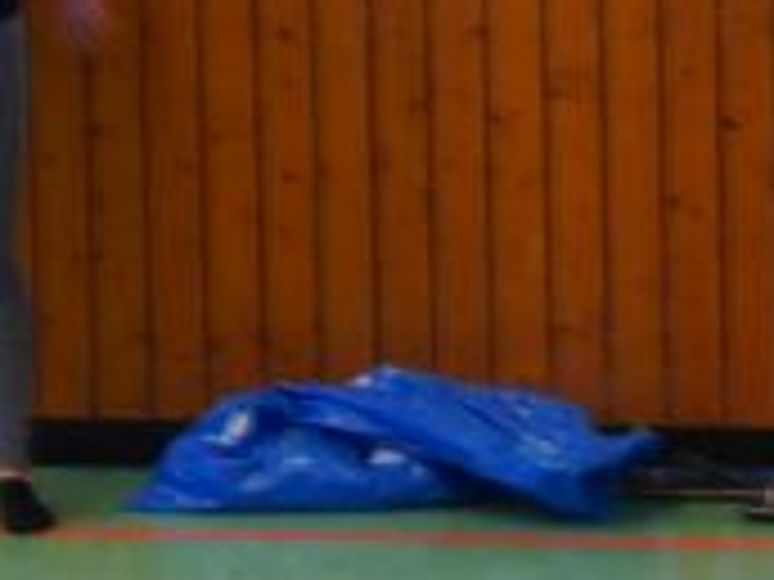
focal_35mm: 302
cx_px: 1130
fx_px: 6753
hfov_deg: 6.5
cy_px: -67
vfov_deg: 4.9
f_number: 4.2
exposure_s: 1/60
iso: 1000
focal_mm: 26
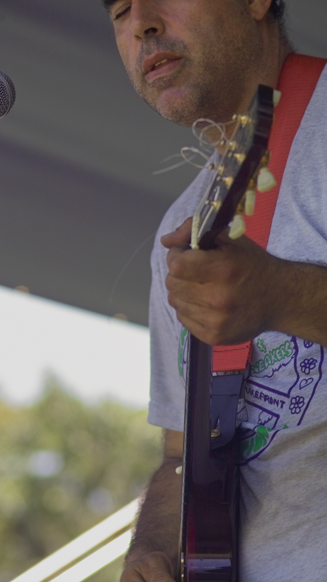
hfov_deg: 5.4
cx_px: 197
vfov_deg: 9.5
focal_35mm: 226
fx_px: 3485
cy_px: 312
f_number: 4
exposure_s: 1/180
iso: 200
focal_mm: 105
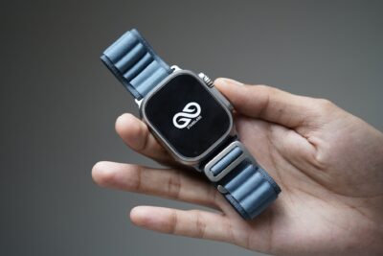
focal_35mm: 90
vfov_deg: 15.2
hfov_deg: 22.6
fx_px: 958
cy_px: 128
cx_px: 192
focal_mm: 90
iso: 2000
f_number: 2.8
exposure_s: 1/90
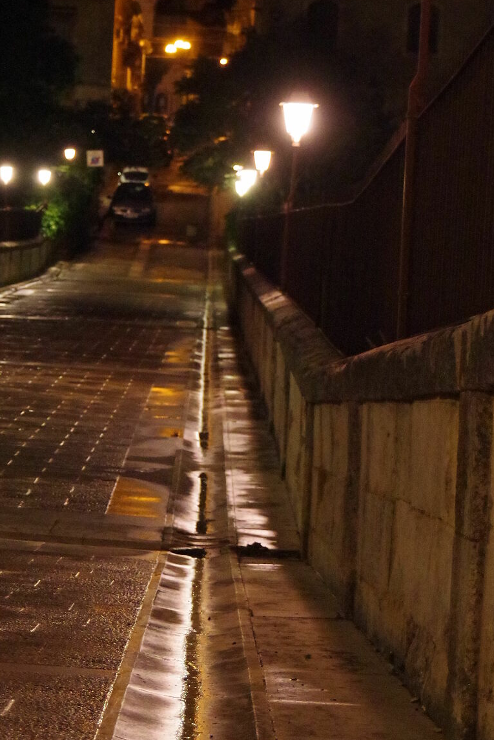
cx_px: 160
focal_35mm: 113
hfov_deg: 12.1
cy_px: 290
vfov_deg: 18.1
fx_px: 2325
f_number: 4.5
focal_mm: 36
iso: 6400
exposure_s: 1/60
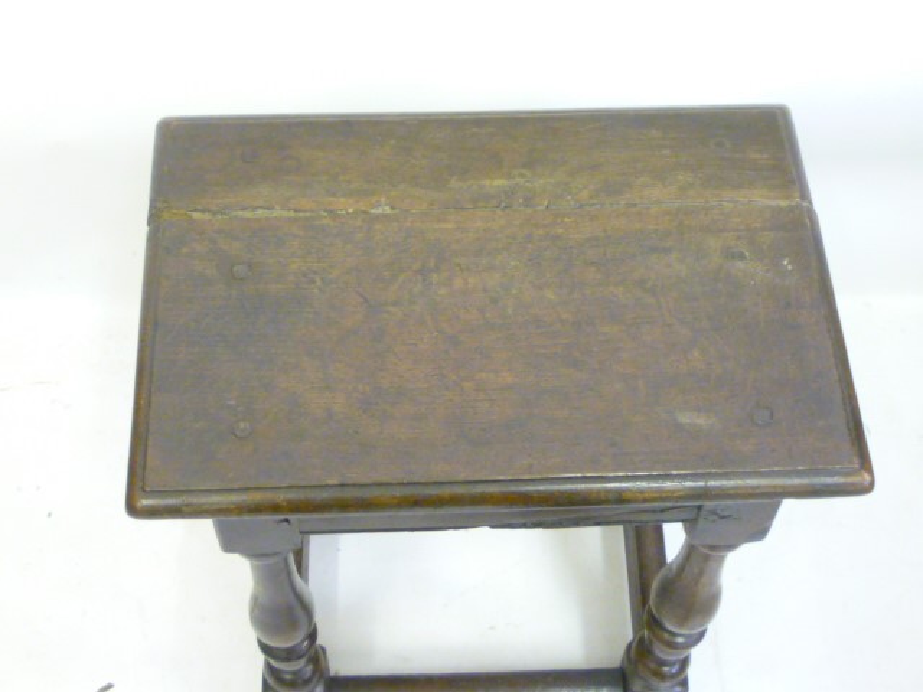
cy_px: 346
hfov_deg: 40.4
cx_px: 462
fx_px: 1253
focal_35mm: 47
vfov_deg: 30.9
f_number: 3.3
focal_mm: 5.2
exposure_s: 1/10
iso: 400
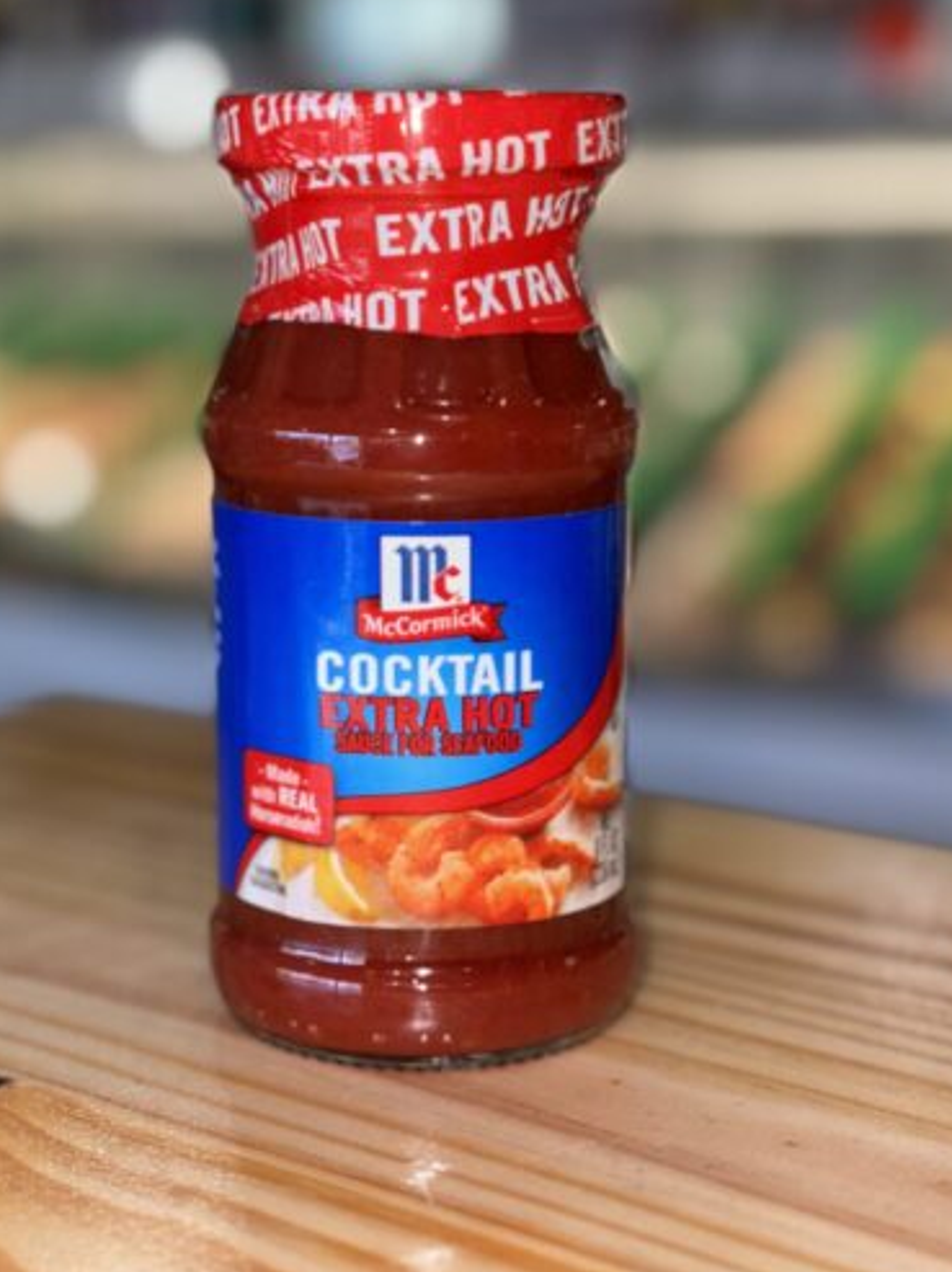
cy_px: 546
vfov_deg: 29.8
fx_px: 2387
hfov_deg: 22.5
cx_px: 384
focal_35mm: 65
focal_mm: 6.76
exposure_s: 1/120
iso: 50
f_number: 1.78
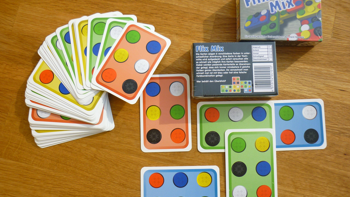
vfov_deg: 32.8
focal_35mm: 36
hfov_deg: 55.3
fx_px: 334
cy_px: 98
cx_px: 175
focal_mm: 5.5
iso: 80
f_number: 8
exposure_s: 1/125
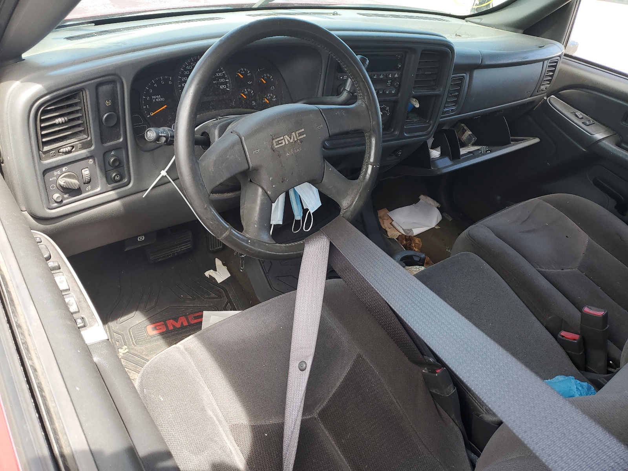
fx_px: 472
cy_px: 236
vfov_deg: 53.1
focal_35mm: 26
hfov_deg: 67.3
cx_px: 314
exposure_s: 1/238
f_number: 1.5
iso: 50
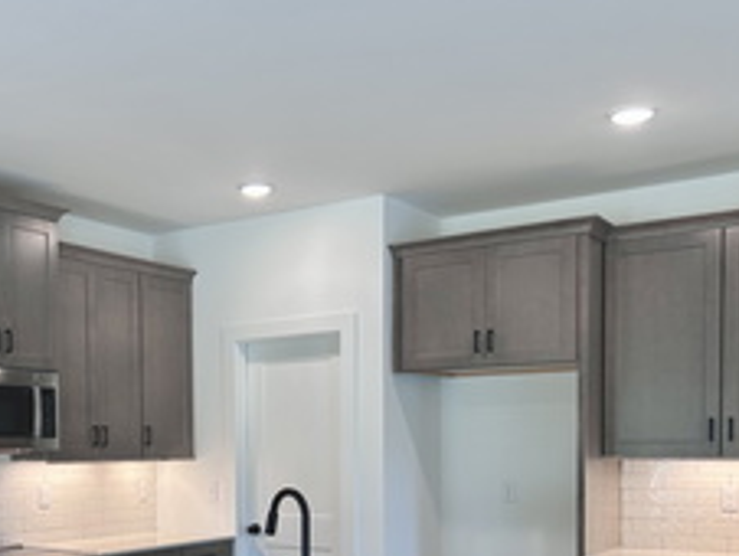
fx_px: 983
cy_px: 468
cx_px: 235
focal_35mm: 46
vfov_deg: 30.6
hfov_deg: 40.6
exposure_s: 1/120
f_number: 1.5
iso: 80
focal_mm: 5.7
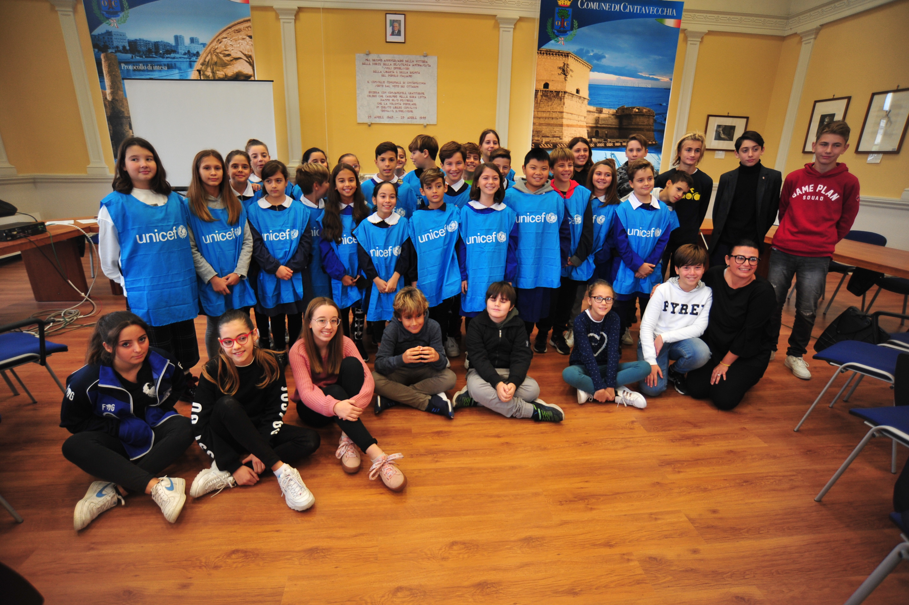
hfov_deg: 90.0
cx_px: 454
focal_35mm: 18
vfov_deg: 67.3
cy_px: 302
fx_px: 454
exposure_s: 1/125
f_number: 3.5
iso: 1000
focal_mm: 18
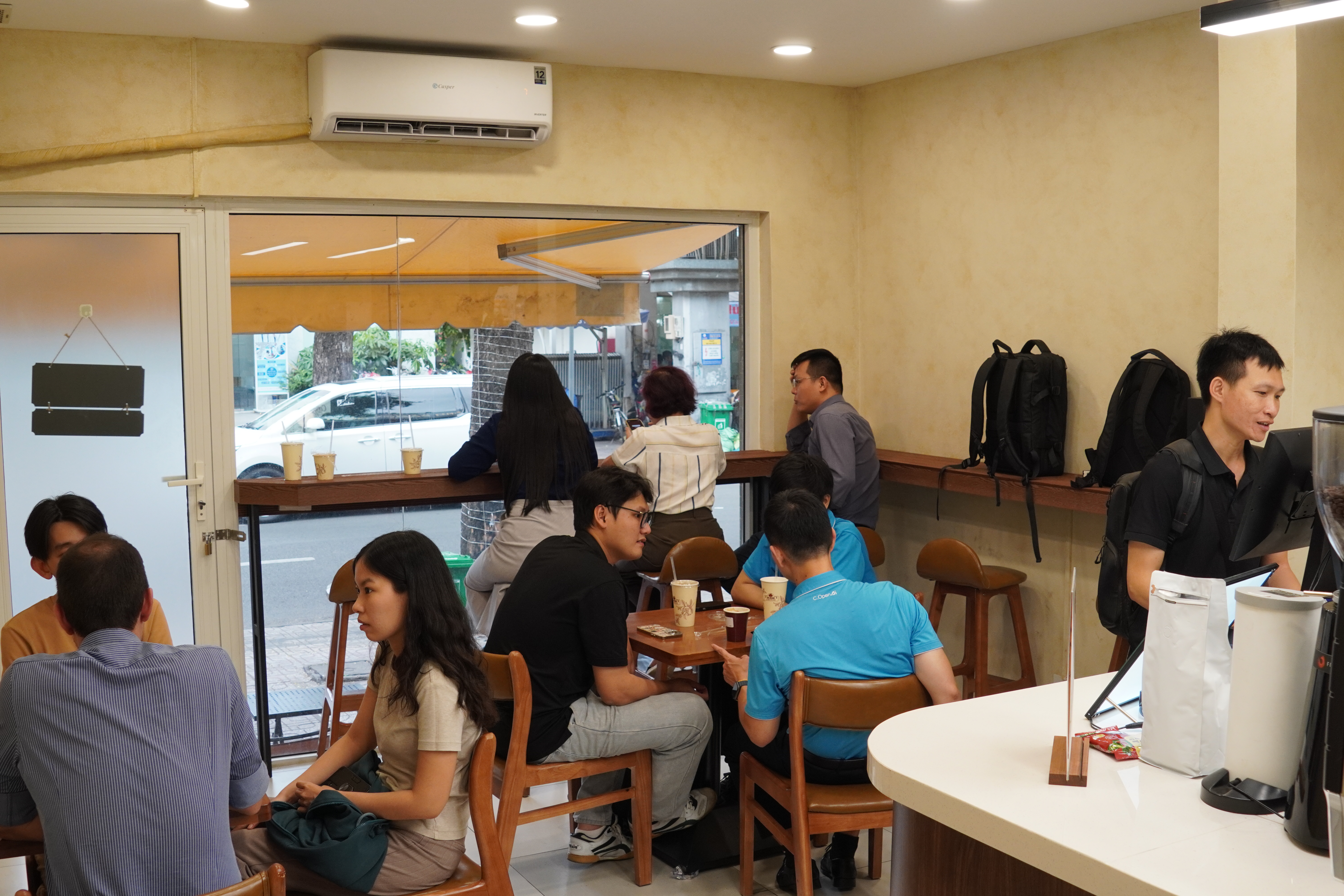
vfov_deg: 36.9
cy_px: 448
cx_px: 672
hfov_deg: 53.1
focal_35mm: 36
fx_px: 1344
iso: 800
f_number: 6.3
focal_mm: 24
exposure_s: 1/80
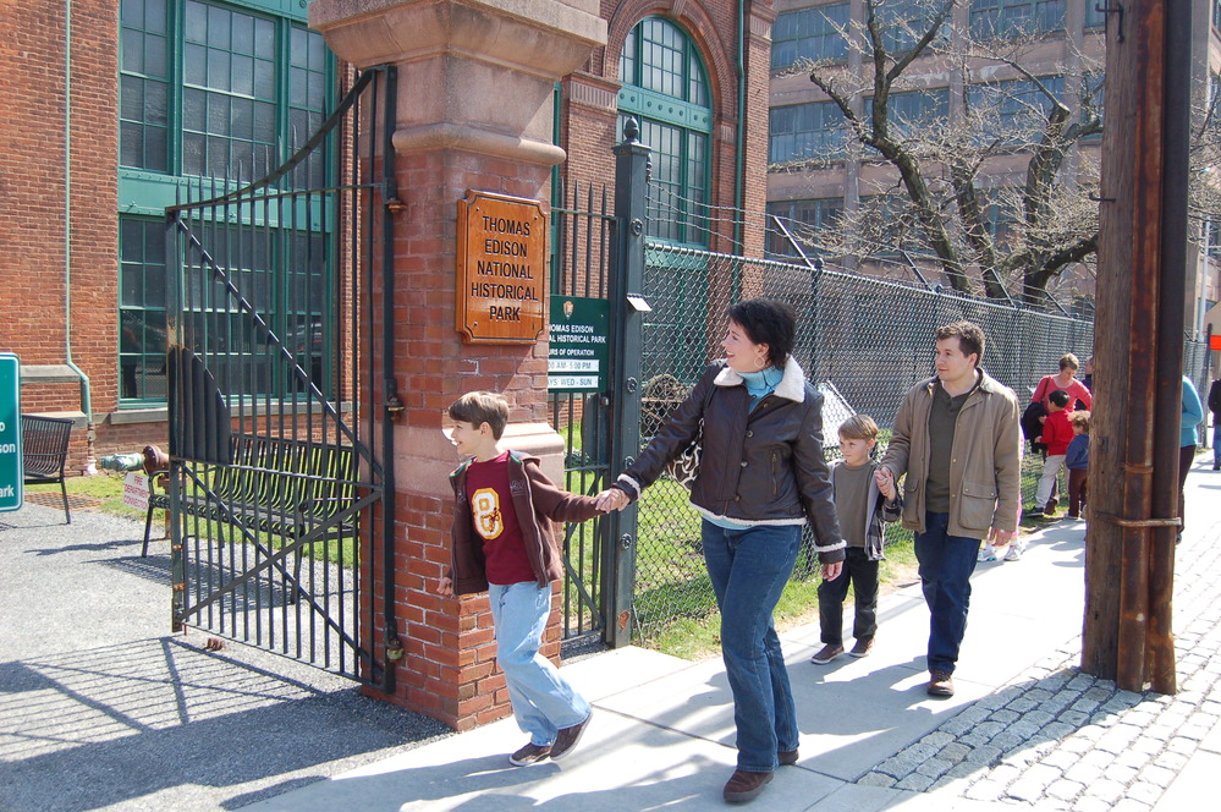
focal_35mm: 30
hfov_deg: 62.0
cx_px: 610
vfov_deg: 43.5
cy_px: 406
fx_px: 1016
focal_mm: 20
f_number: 3.8
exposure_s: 1/1000
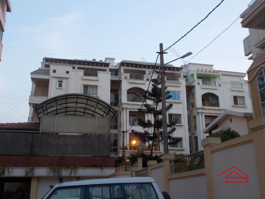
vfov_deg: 36.8
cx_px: 132
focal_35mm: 39
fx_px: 299
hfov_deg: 47.9
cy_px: 100
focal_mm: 6.9
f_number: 3.9
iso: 80
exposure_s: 1/30
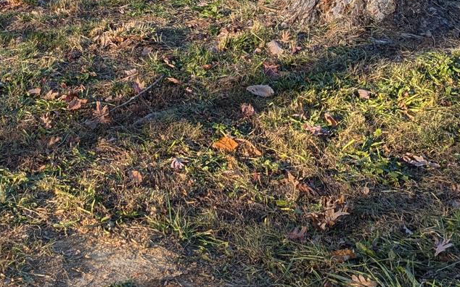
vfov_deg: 15.4
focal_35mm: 82
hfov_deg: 24.0
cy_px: -51
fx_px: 1028
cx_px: -15
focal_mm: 6.81
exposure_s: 1/708
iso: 41
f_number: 1.85
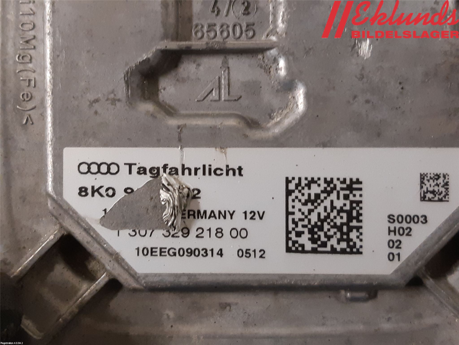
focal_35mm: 26
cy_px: 172
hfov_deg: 67.3
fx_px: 345
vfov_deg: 53.1
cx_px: 230
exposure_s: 1/33
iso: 250
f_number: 1.7
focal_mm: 3.93
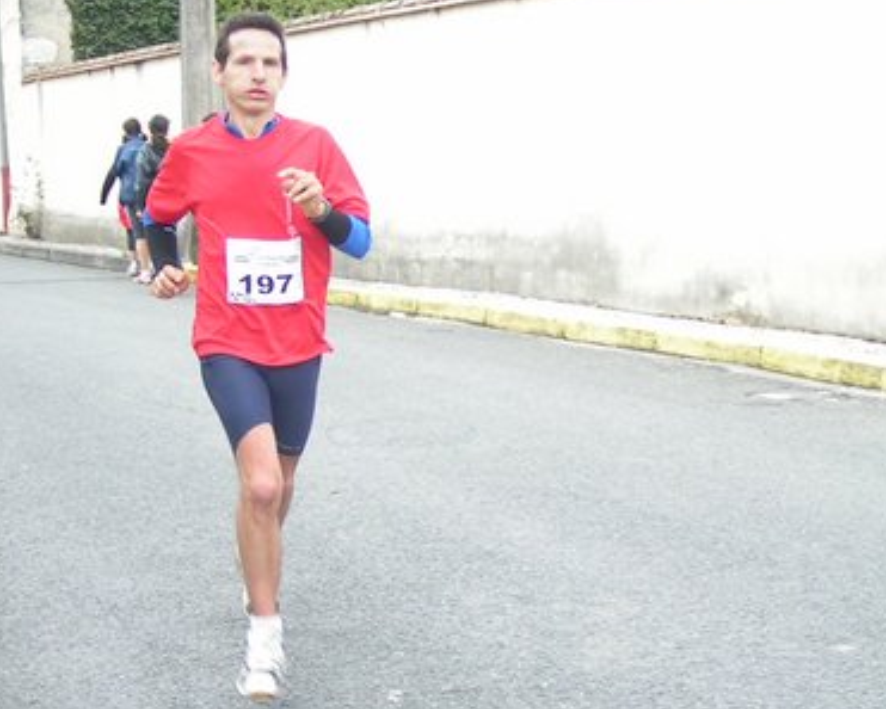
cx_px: 442
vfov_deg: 23.8
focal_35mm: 64
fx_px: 1679
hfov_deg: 29.6
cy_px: 310
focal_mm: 5.8
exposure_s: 1/125
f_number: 2.8
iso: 50
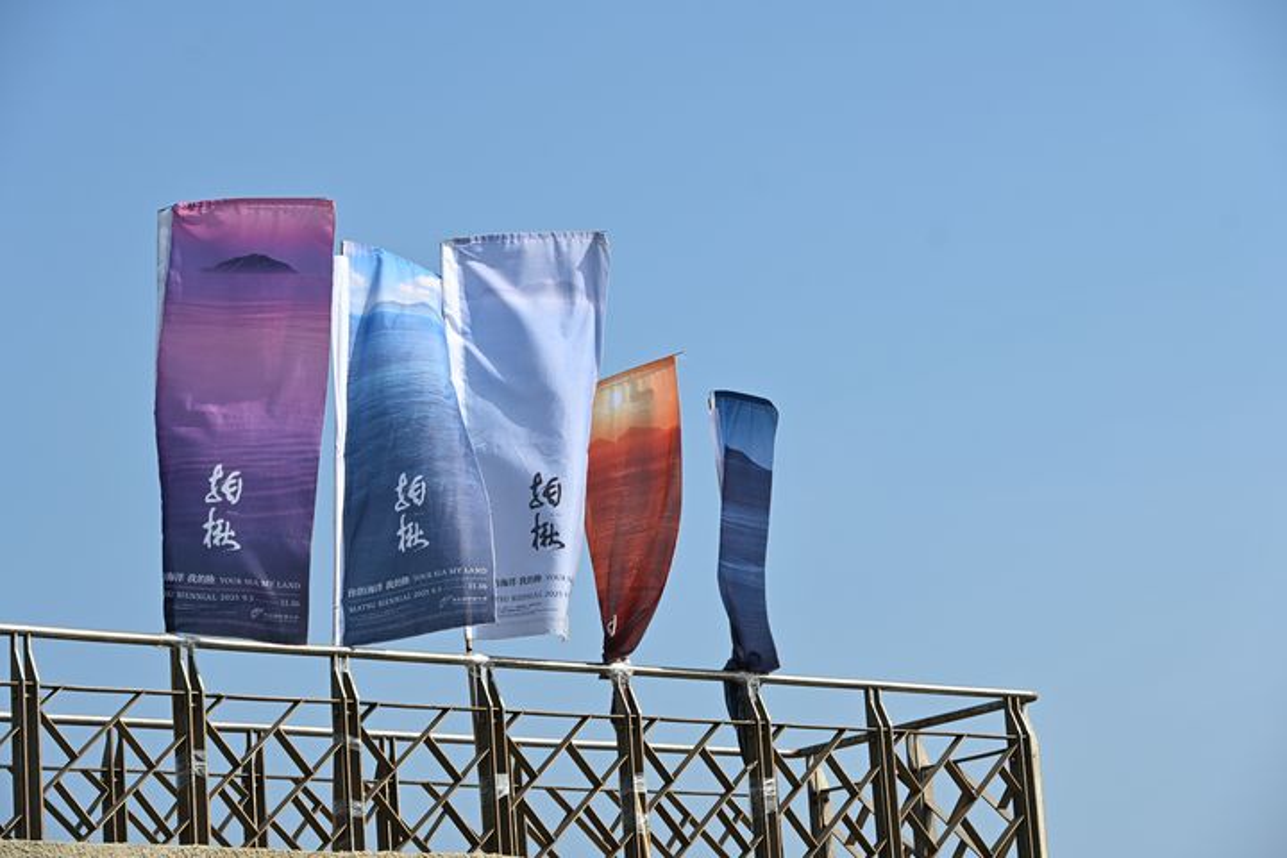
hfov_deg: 20.9
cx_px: 644
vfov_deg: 14.0
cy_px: 429
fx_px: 3485
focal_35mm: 98
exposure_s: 1/400
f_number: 7.1
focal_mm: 65
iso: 100
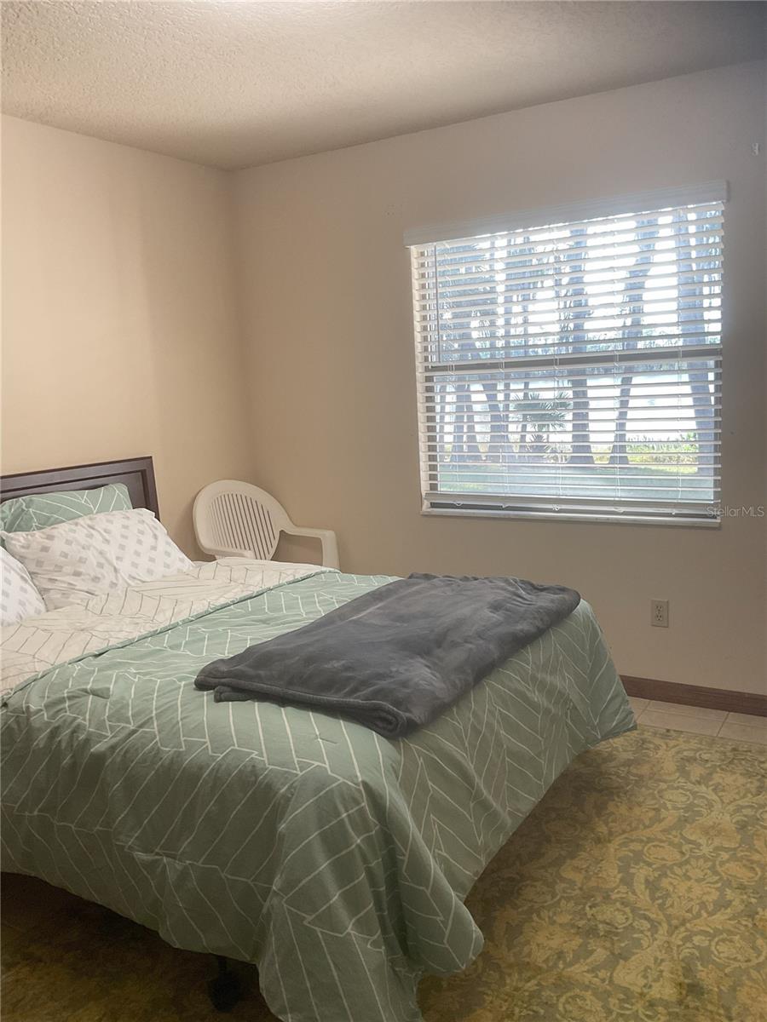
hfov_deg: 48.2
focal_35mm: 29
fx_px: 857
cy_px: 511
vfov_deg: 61.7
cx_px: 384
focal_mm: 3
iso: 50
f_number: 1.8
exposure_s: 1/60
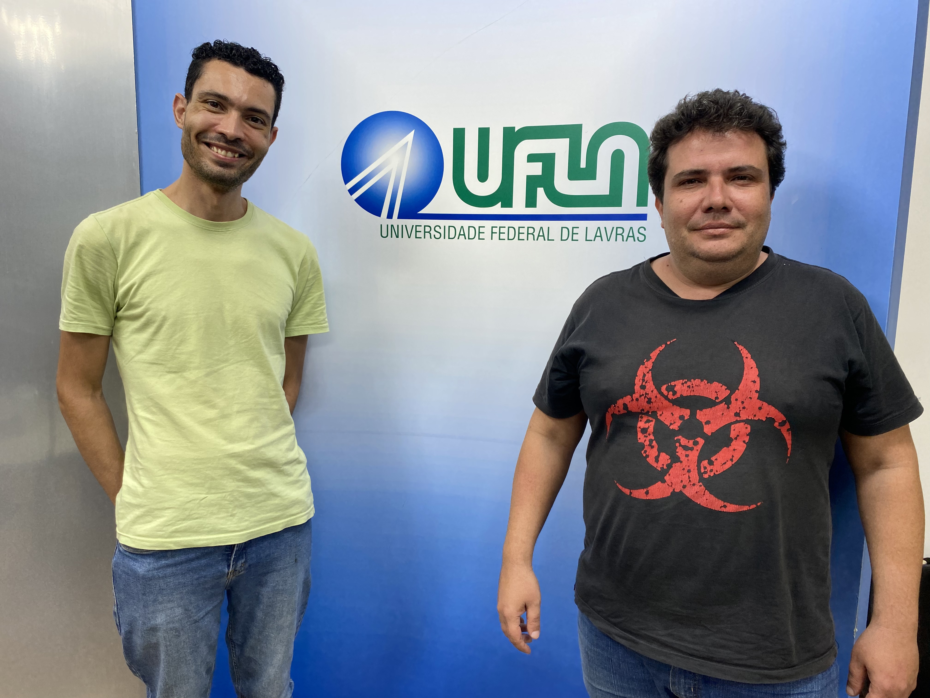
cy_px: 349
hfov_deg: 67.3
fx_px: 699
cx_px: 465
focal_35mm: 26
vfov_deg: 53.1
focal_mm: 4.25
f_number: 1.8
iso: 32
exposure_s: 1/200
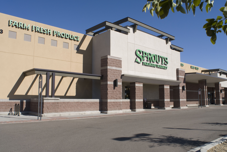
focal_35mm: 30
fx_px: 189
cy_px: 76
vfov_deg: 43.7
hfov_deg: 61.9
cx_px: 114
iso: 200
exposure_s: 1/250
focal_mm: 20
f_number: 13
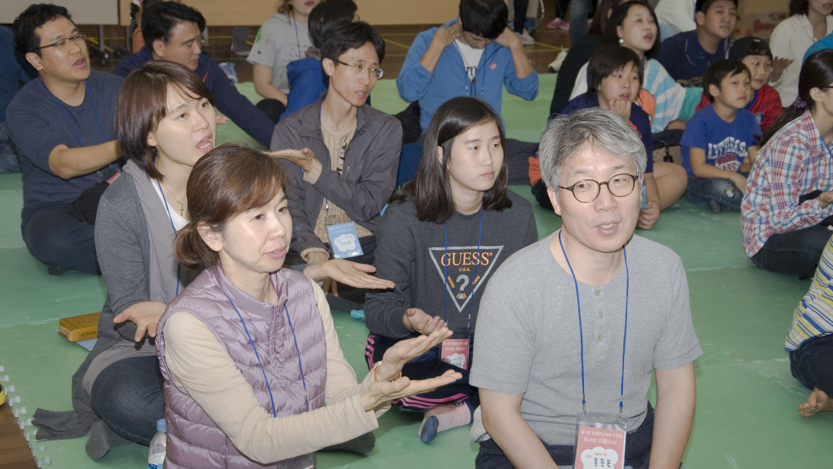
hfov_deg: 27.9
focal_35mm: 76
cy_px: 242
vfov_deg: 15.9
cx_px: 416
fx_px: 1679
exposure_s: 1/60
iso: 800
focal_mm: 48
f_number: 8
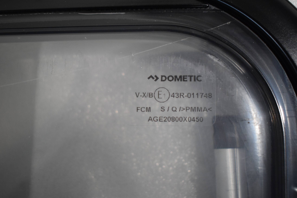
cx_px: 148
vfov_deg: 30.9
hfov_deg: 45.0
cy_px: 99
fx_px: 359
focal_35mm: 44
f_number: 4.2
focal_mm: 29
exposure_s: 1/125
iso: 900
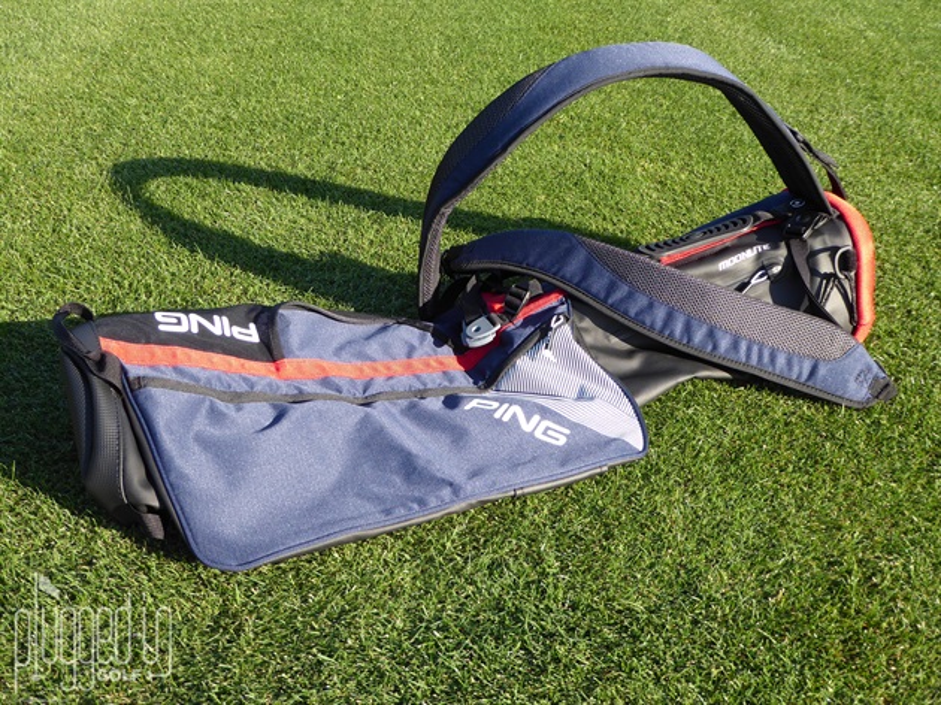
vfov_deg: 36.8
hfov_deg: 47.9
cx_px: 470
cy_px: 352
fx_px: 1060
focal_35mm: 39
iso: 80
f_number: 3.7
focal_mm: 6.7
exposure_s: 1/200
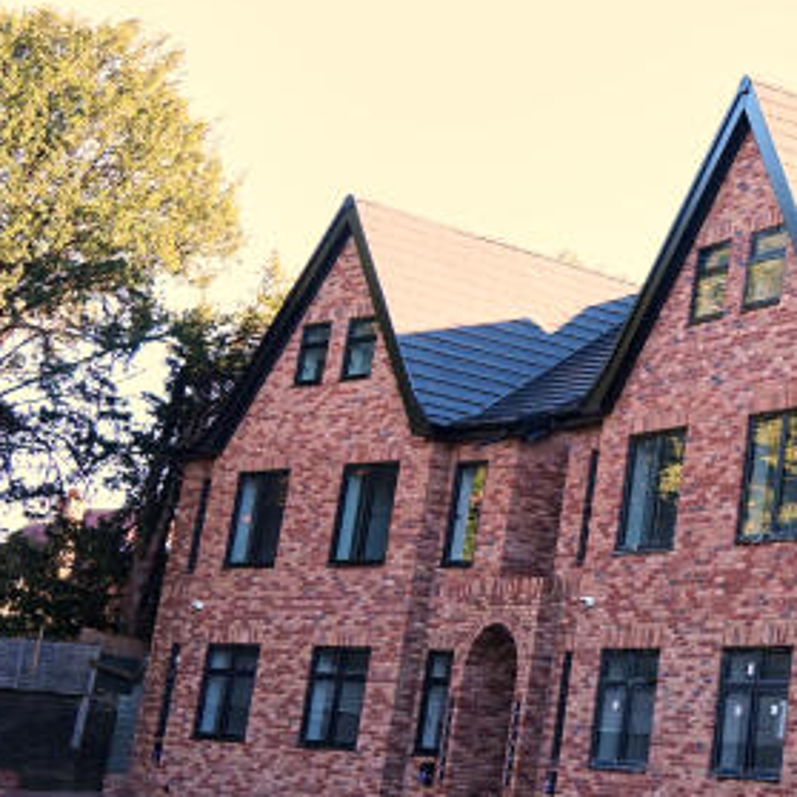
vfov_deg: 23.0
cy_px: 270
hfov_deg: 19.0
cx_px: 1331
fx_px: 1954
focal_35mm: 75
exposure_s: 1/160
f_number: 7.1
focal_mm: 24
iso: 800
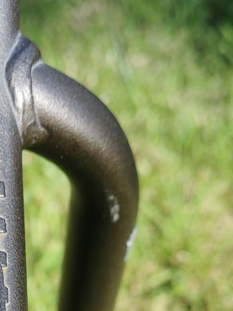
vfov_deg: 20.5
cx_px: -8
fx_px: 807
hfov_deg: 16.1
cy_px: 363
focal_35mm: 90
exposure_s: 1/1330
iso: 50
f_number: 1.8
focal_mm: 5.58
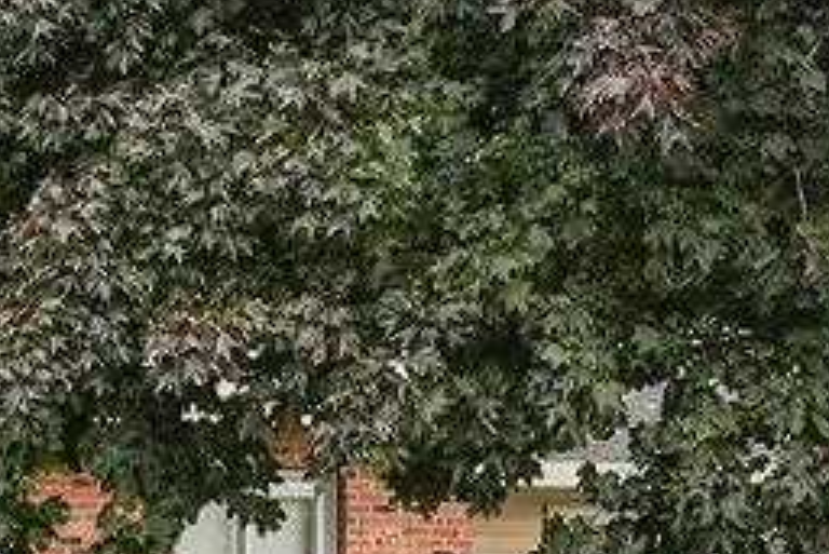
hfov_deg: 10.7
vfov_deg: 8.3
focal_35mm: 165
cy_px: 377
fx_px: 3797
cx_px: -1150
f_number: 6.3
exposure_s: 1/250
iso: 800
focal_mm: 20.6
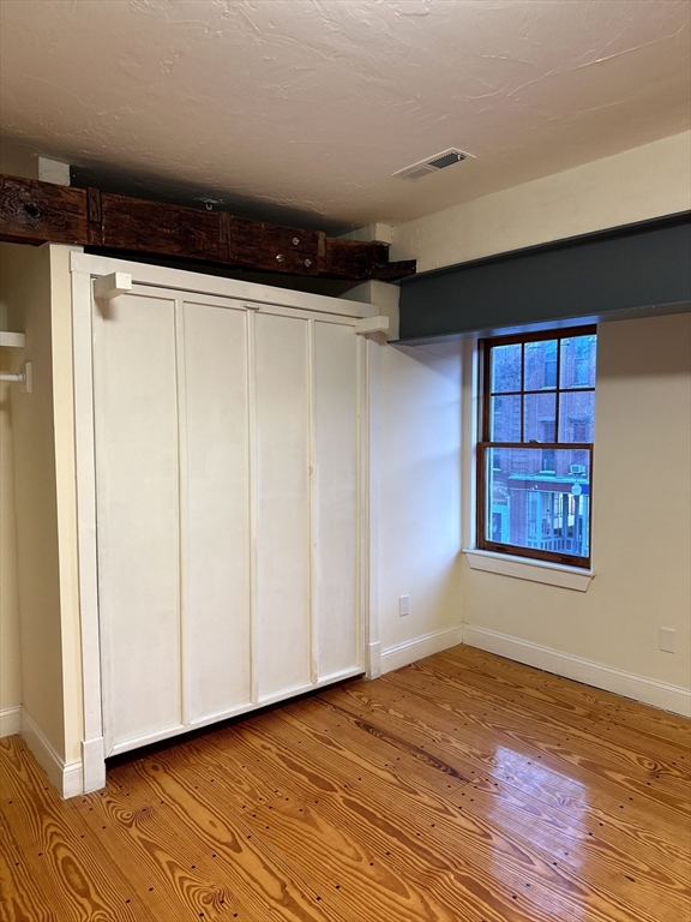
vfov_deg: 71.6
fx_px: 639
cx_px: 346
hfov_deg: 56.8
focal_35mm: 24
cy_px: 461
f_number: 1.78
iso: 250
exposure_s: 1/60
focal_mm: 6.86
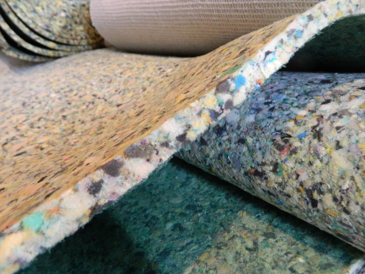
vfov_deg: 54.9
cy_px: 137
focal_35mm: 25
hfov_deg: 69.4
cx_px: 182
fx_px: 264
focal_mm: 4.5
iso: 450
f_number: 3.1
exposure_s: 1/10
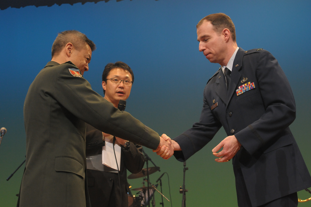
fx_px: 492
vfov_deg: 23.7
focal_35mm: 57
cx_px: 156
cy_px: 104
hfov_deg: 35.1
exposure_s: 1/320
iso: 1250
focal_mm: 38
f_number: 5
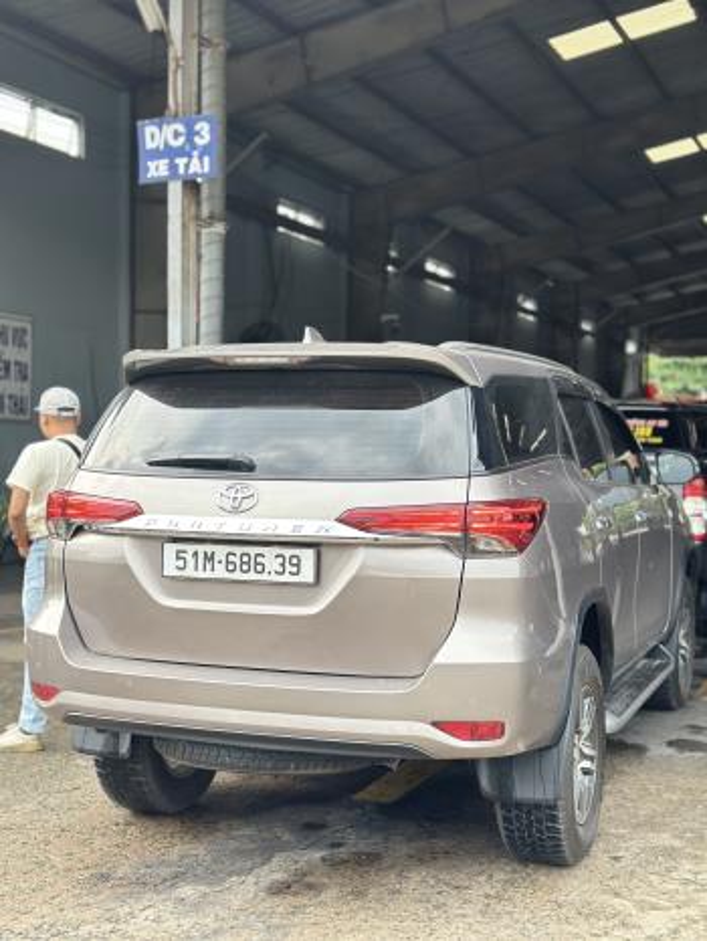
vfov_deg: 39.6
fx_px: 1306
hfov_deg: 30.3
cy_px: 470
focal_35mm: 48
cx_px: 354
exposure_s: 1/238
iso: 80
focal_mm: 6.86
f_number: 1.78
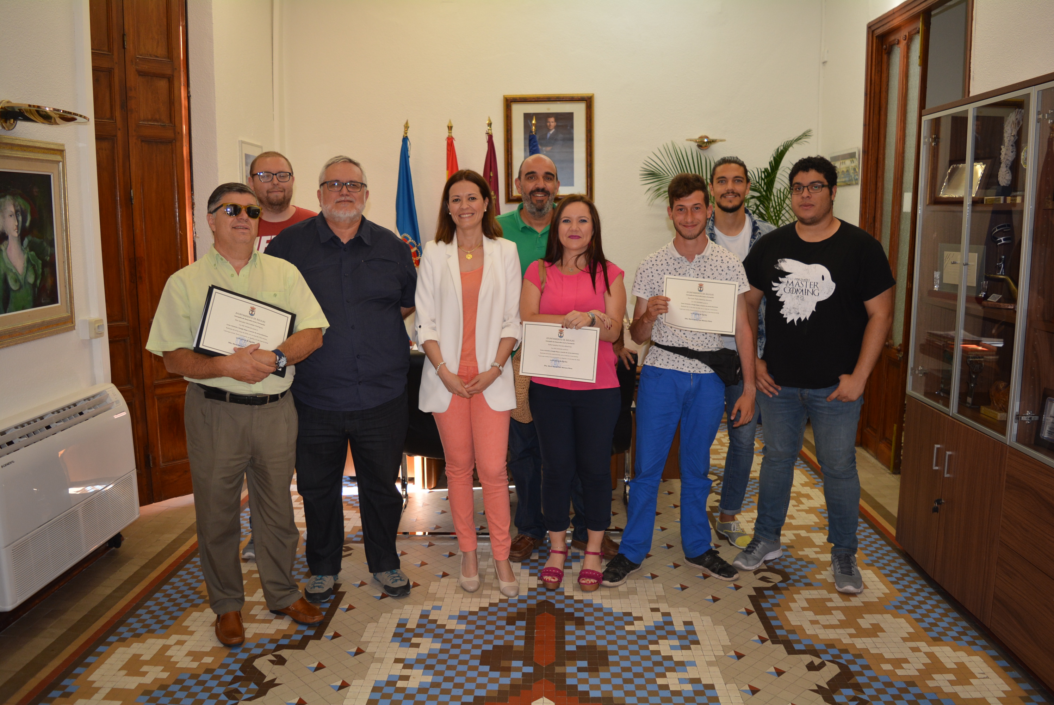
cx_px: 527
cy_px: 352
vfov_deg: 48.0
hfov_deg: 67.3
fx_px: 791
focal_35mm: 27
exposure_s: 1/125
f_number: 3.5
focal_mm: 18
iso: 400
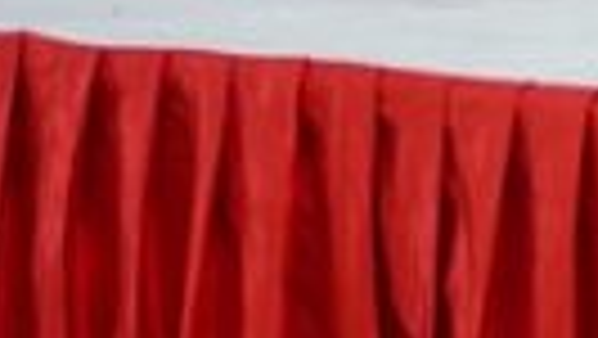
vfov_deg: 2.9
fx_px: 6660
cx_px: 1461
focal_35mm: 420
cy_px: -703
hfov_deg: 5.0
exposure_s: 1/80
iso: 1250
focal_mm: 51
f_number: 4
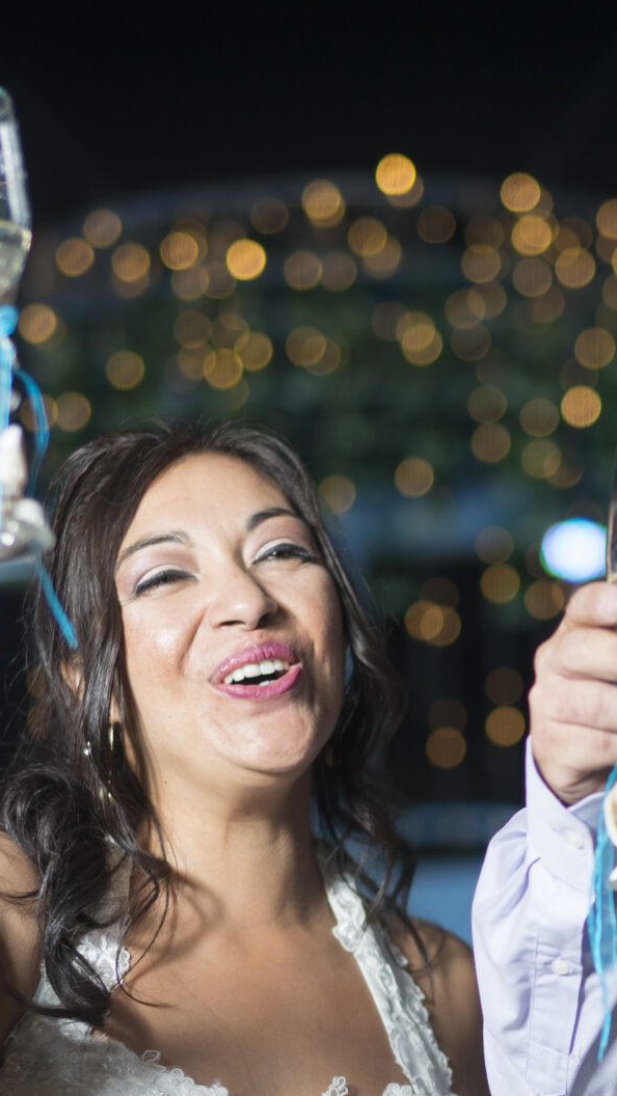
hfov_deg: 9.4
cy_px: 879
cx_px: 733
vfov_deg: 16.8
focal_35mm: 127
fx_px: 3694
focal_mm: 50
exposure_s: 1/80
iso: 100
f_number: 1.7
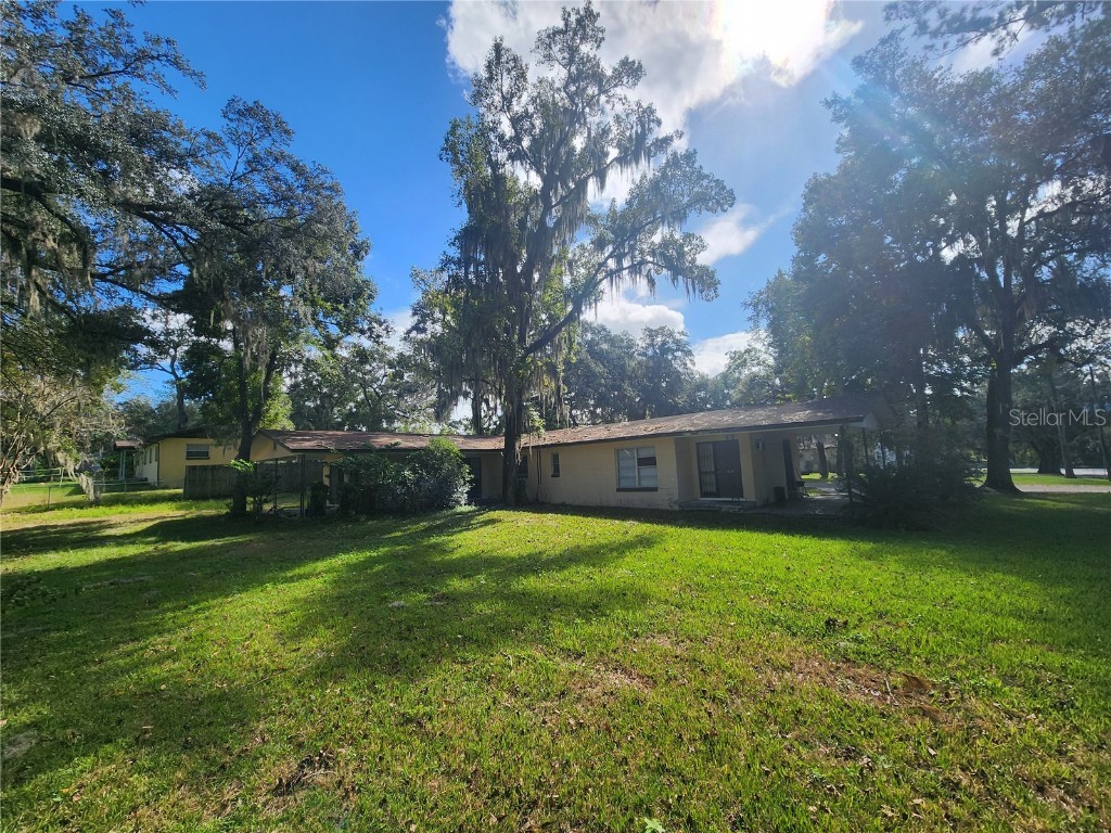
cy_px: 416
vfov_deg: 89.9
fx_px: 417
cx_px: 556
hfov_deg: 106.2
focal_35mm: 13
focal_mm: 2.2
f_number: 2.2
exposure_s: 1/1799
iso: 50
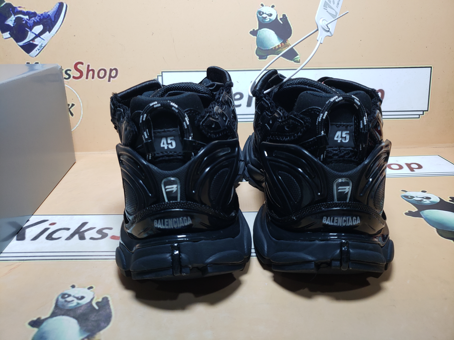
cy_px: 170
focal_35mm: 26
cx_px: 227
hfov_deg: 67.3
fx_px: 341
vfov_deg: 53.1
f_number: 1.5
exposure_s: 1/322
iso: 50
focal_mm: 4.3
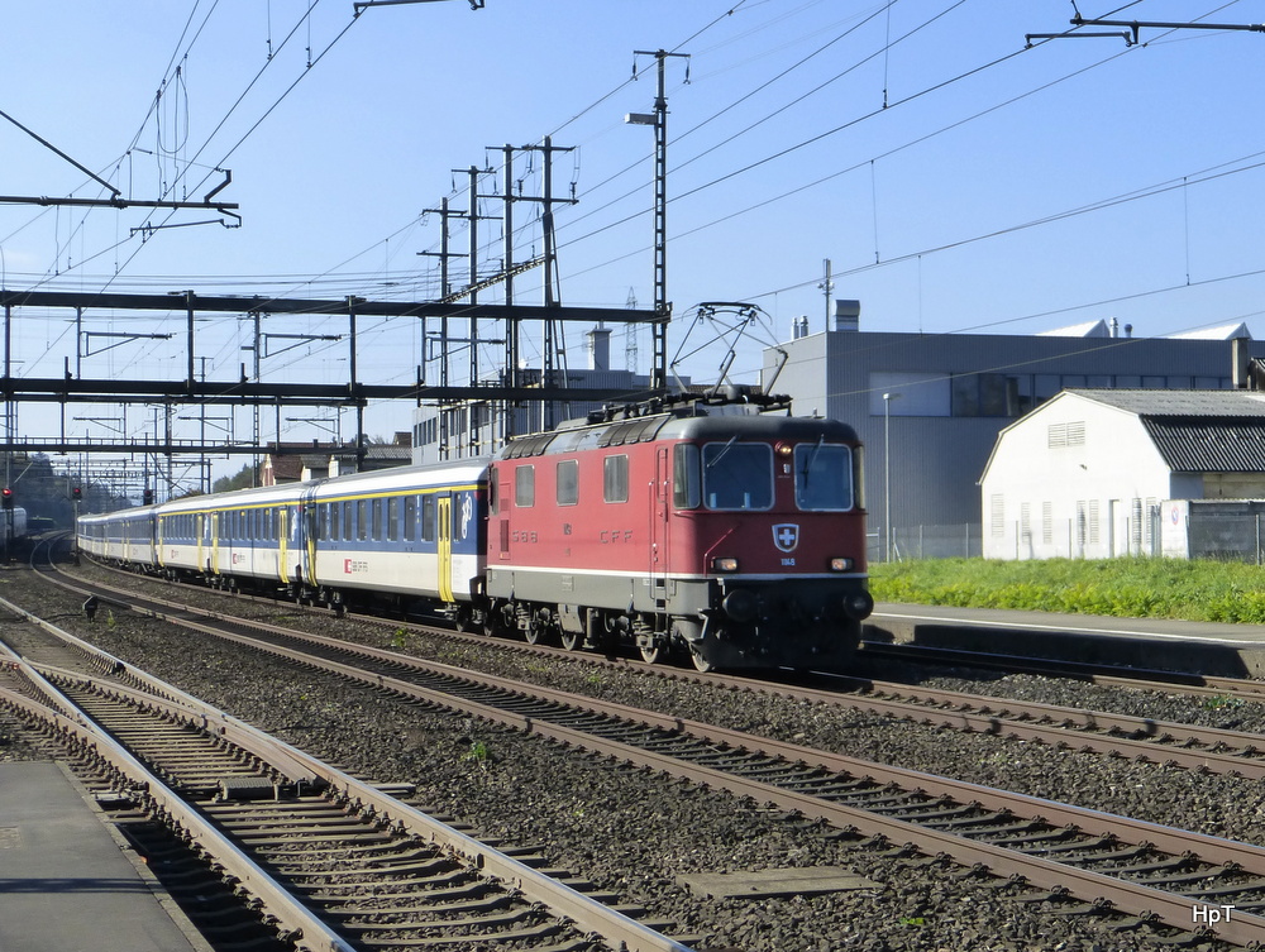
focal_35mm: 46
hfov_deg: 41.2
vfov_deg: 31.6
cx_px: 632
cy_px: 476
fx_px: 1683
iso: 160
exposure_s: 1/640
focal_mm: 7.9
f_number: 4.1
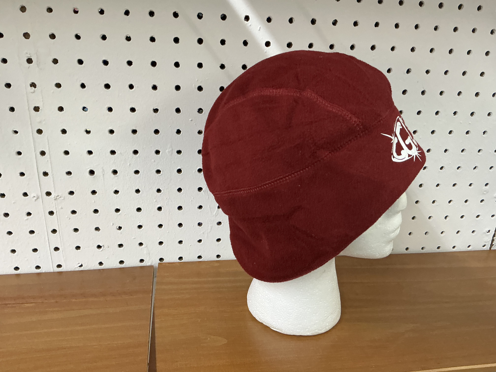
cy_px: 186
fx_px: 401
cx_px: 248
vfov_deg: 49.7
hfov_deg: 63.4
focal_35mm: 28
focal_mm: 3
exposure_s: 1/60
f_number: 1.8
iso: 250
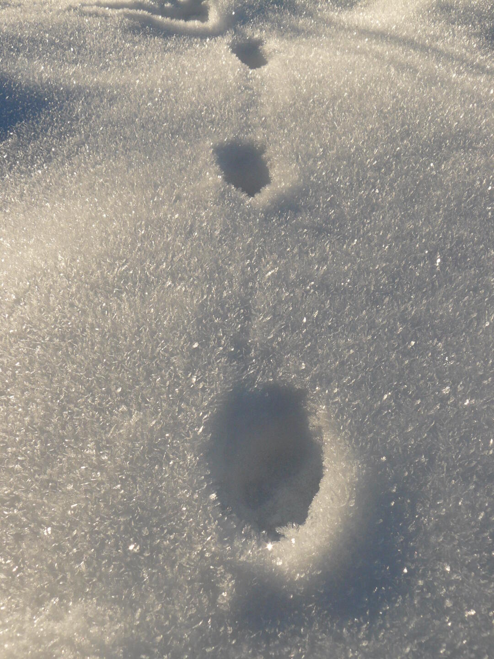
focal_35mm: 36
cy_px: 330
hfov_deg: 39.7
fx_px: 685
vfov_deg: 51.4
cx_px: 247
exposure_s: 1/400
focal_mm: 6
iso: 100
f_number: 6.3
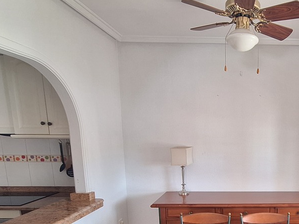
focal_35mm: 28
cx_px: 252
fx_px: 242
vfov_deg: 47.6
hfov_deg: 57.1
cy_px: 172
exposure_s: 1/50
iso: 100
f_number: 2.2
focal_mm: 1.74
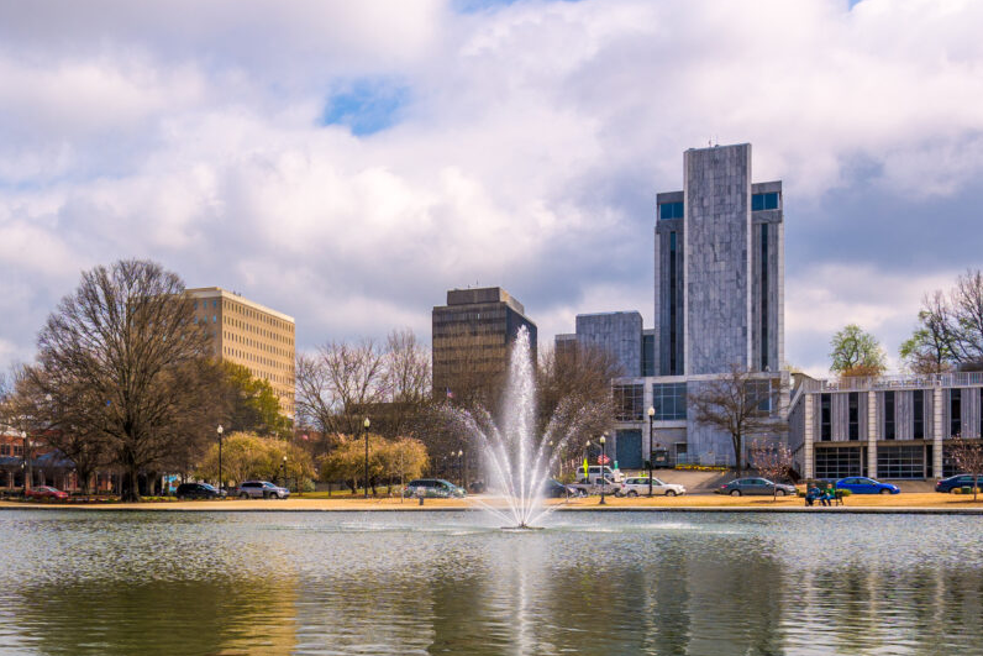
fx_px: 1229
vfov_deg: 29.4
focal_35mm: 45
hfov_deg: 41.2
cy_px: 498
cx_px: 157
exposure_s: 1/500
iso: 64
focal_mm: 14
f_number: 8
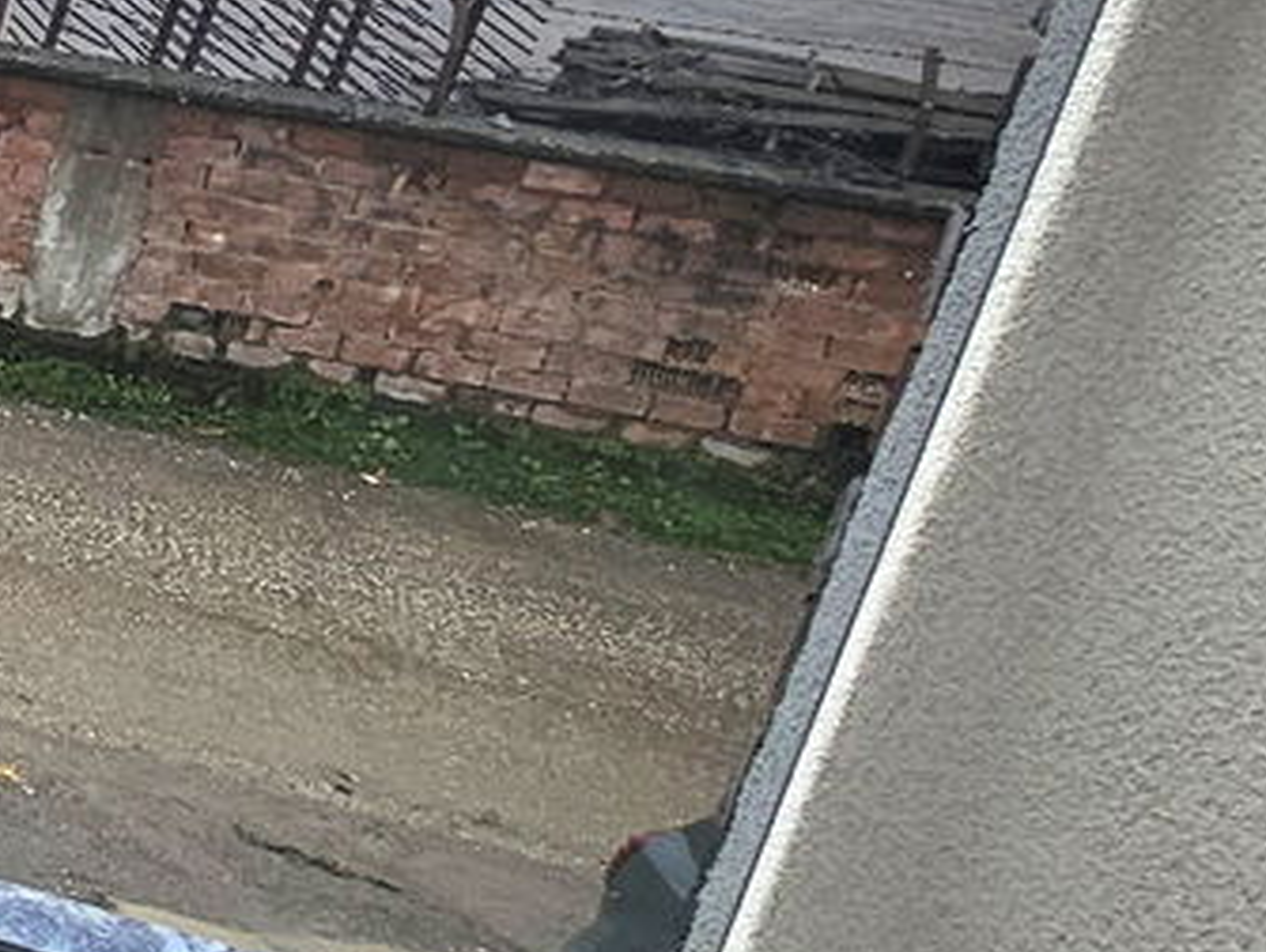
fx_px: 2270
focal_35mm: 62
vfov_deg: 23.3
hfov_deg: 16.4
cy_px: 159
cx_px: -1606
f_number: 2.2
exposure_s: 1/455
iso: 50
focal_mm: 2.2
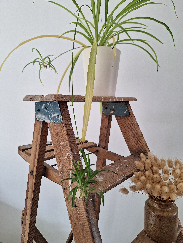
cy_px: 122
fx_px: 162
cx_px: 92
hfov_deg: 58.9
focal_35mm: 23
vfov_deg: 73.9
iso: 40
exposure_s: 1/50
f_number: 1.8
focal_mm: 5.54
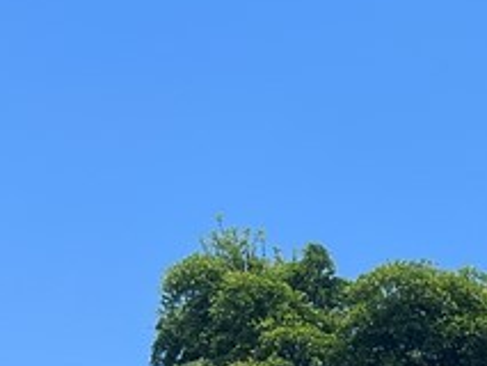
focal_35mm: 125
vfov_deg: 10.6
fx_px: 1760
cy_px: 789
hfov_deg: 13.3
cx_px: 1015
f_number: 1.5
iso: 50
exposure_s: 1/4630
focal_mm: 5.7
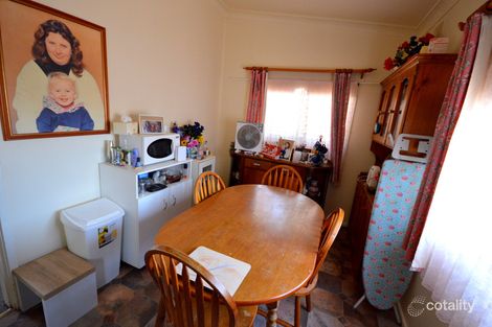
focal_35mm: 15
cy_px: 164
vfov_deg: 77.3
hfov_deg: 100.4
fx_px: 205
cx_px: 246
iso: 1600
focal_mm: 10
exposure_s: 1/60
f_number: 4
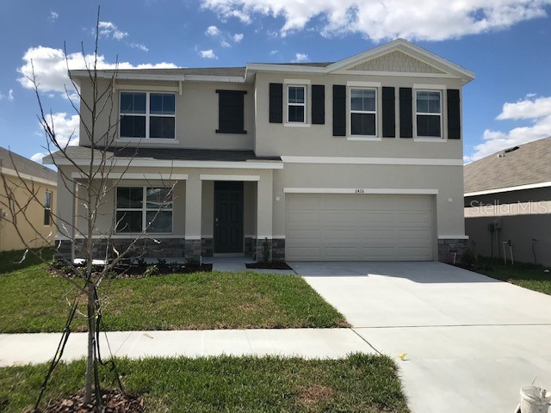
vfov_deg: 49.7
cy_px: 206
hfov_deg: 63.4
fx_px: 446
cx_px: 276
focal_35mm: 28
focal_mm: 3.99
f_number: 1.8
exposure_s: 1/4000
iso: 20
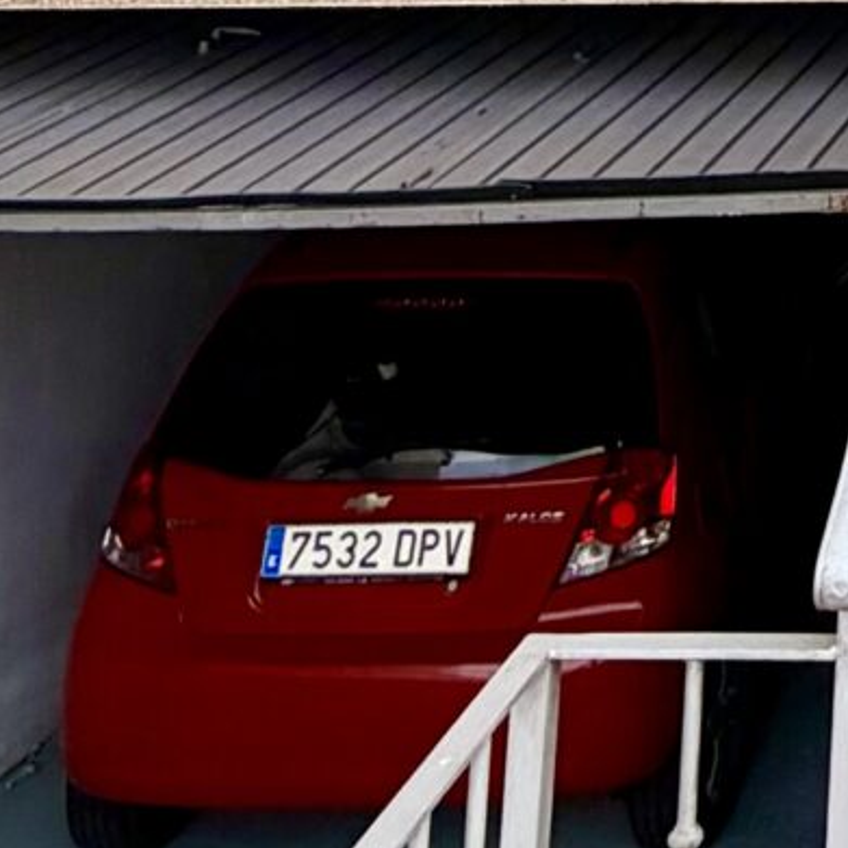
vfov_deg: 15.9
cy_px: -922
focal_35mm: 81
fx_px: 2245
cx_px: 1440
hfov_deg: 17.9
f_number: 2.2
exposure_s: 1/625
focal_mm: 2.22
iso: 40
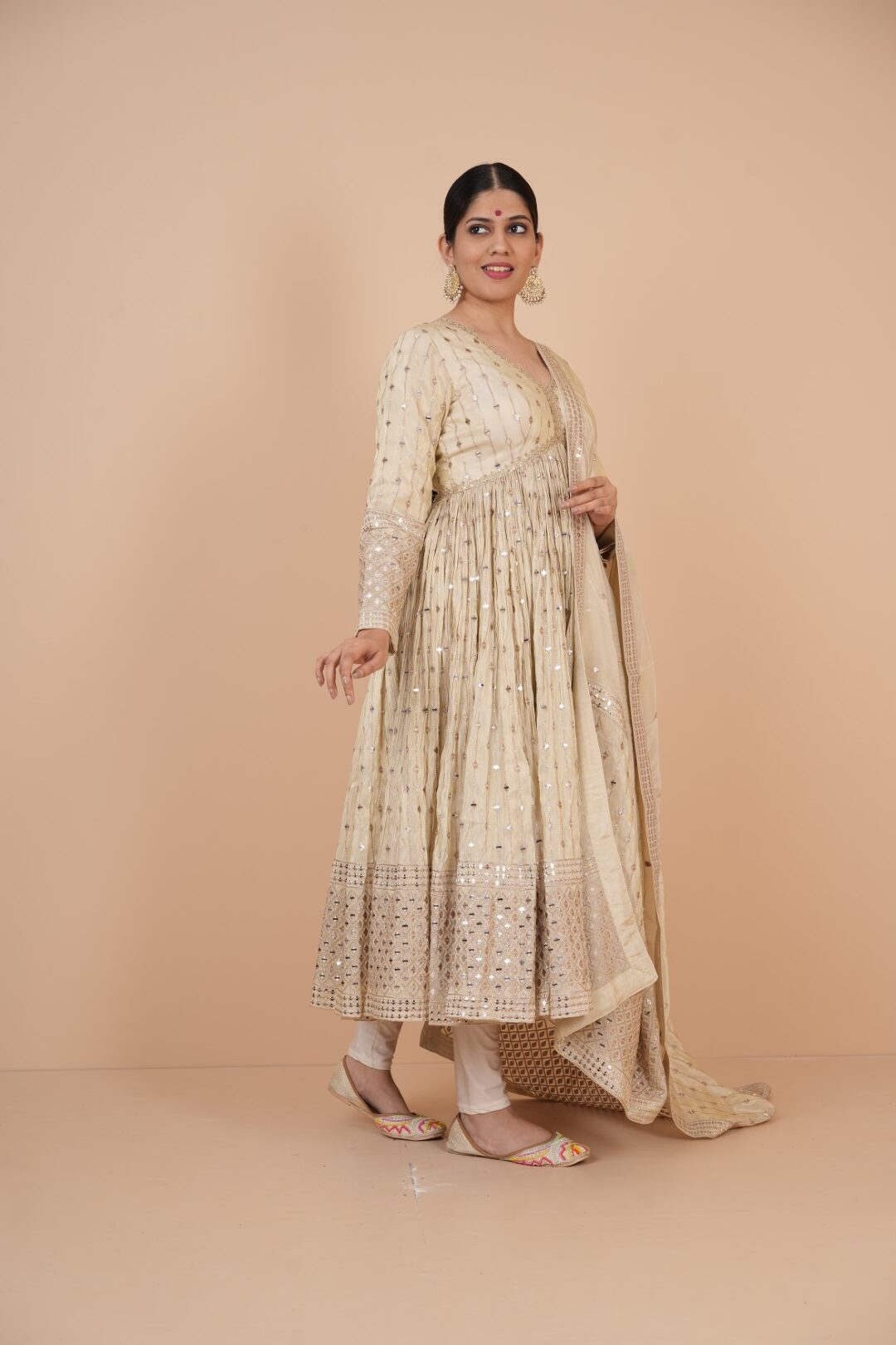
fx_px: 2053
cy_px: 672
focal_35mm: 55
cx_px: 448
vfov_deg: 36.2
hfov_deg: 24.6
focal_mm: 55
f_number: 7.1
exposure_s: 1/100
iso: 125
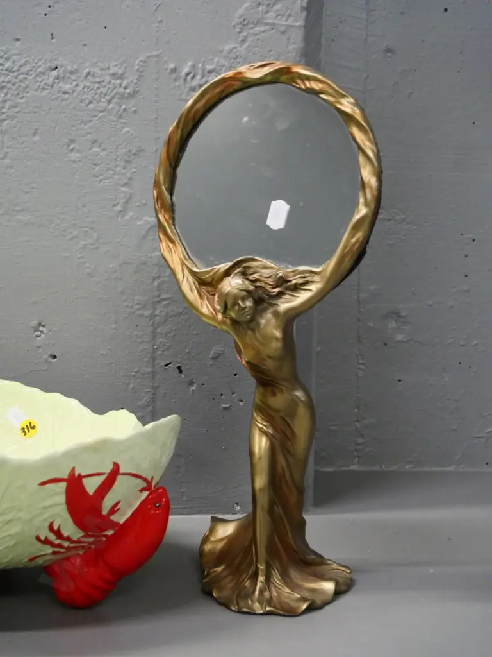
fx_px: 834
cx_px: 246
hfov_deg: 32.9
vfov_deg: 42.9
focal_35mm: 44
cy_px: 328
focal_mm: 22
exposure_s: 1/100
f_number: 5.6
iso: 3200
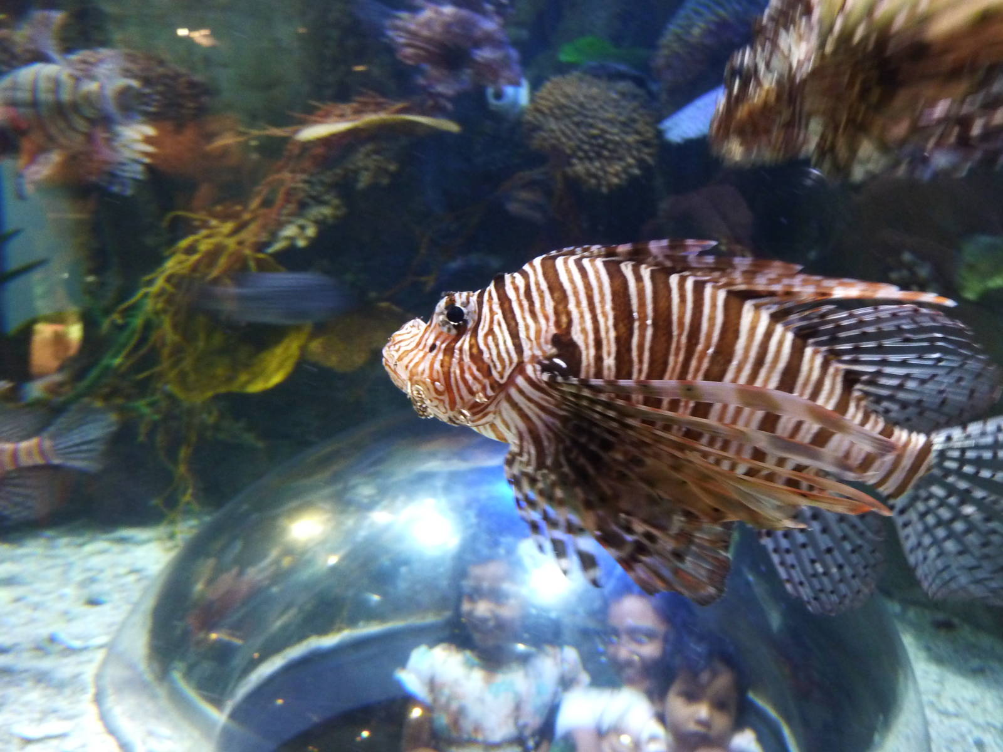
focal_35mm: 27
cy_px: 376
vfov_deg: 51.4
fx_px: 782
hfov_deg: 65.3
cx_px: 502
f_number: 3.3
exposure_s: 1/13
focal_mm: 4.4
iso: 400
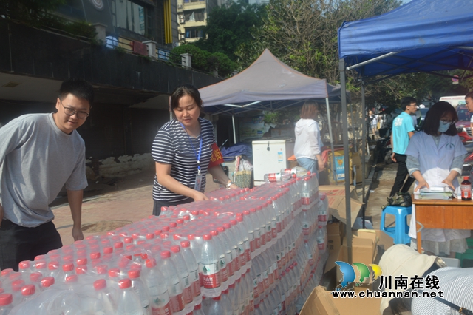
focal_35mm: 32
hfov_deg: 59.5
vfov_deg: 41.7
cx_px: 236
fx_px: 414
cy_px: 158
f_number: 8
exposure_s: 1/250
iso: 100
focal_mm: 21
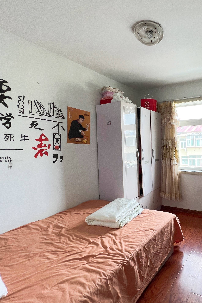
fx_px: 160
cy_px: 152
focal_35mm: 19
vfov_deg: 86.9
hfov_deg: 57.0
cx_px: 176
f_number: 1.8
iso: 50
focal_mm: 1.57
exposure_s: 1/99
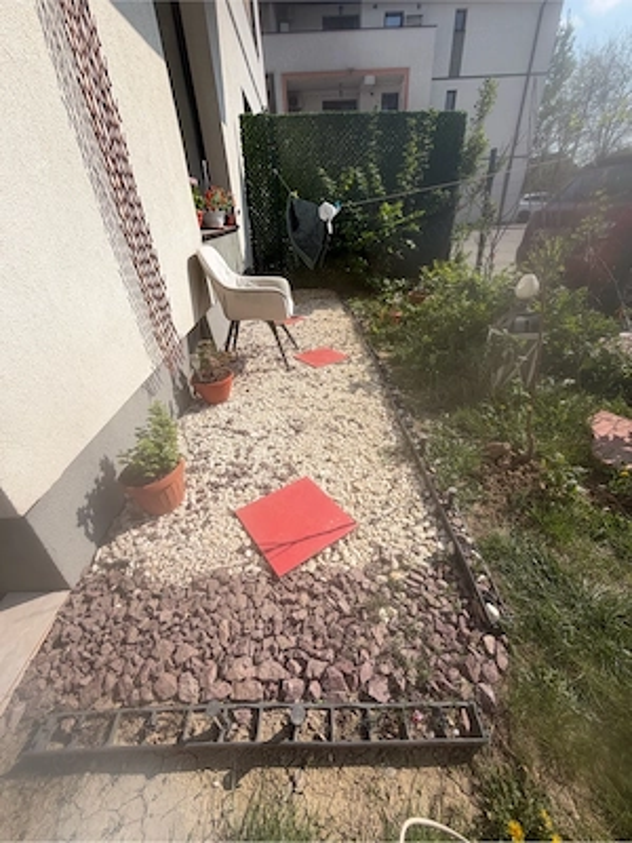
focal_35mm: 14
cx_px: 316
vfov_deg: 102.1
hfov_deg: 85.7
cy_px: 422
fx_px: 341
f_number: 2.2
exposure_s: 1/914
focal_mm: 2.22
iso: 20
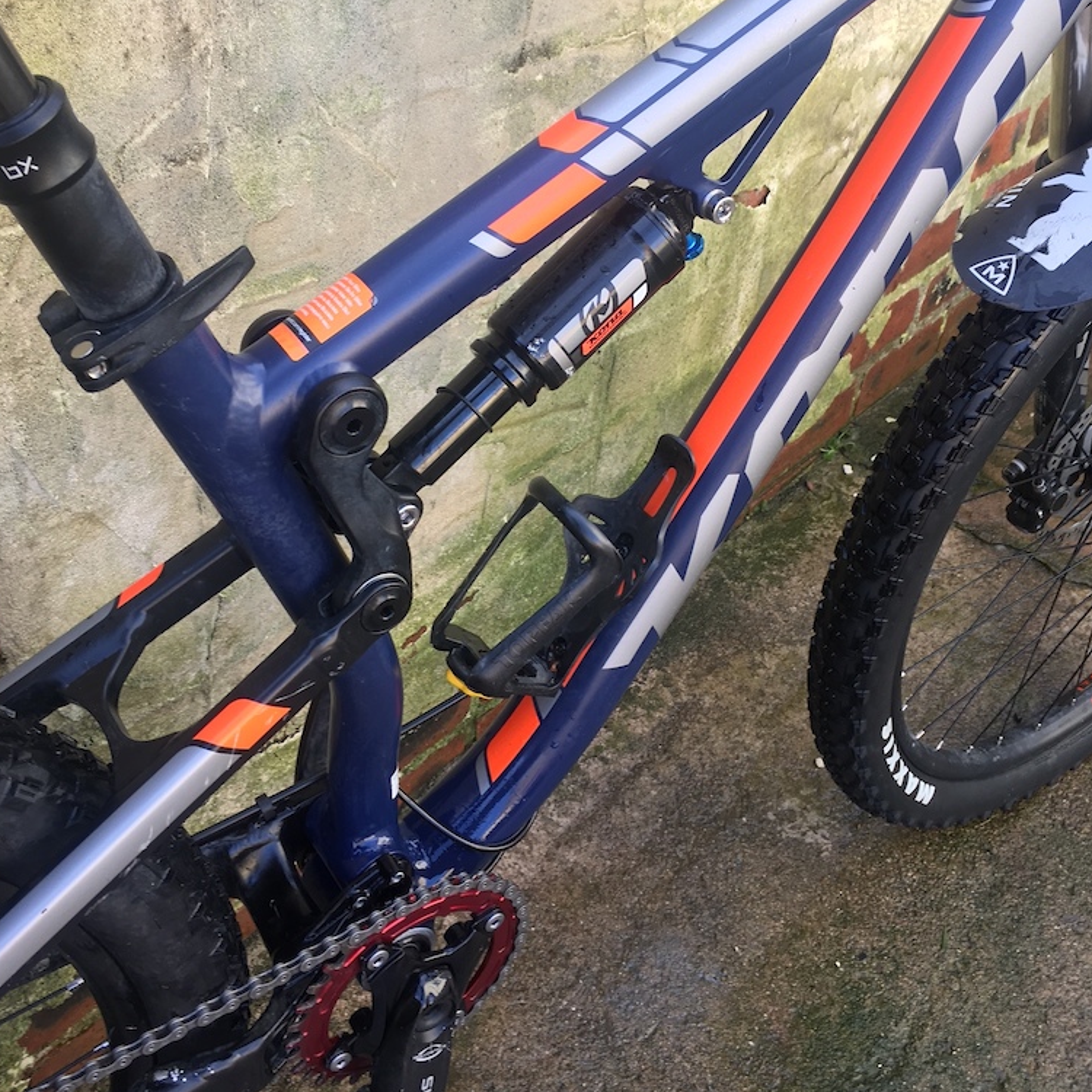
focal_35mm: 35
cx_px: 540
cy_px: 454
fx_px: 1249
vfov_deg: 47.0
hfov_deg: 47.2
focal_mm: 4.15
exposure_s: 1/100
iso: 25
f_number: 2.2
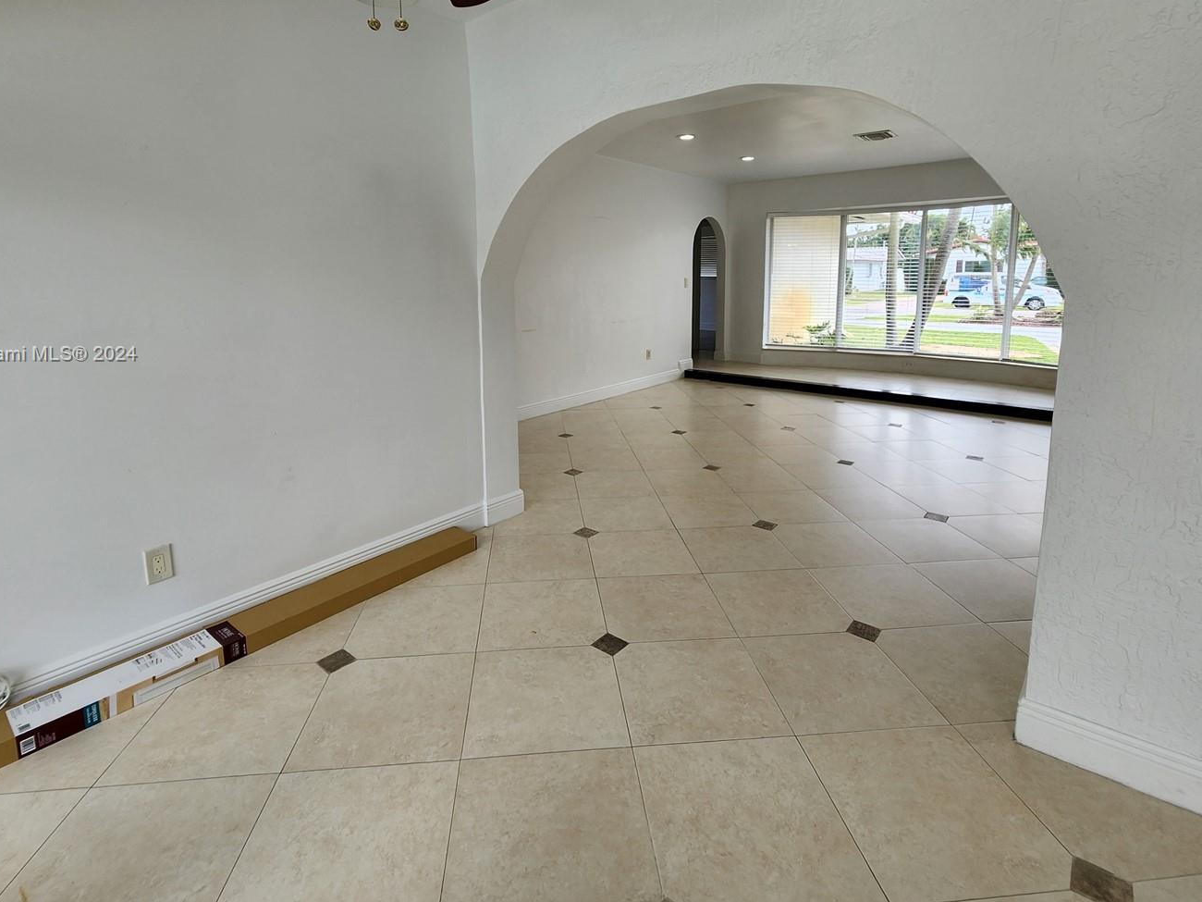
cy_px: 355
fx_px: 556
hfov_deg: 94.5
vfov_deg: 77.1
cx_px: 581
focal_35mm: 16
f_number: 2.2
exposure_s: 1/180
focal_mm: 2.2
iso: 50
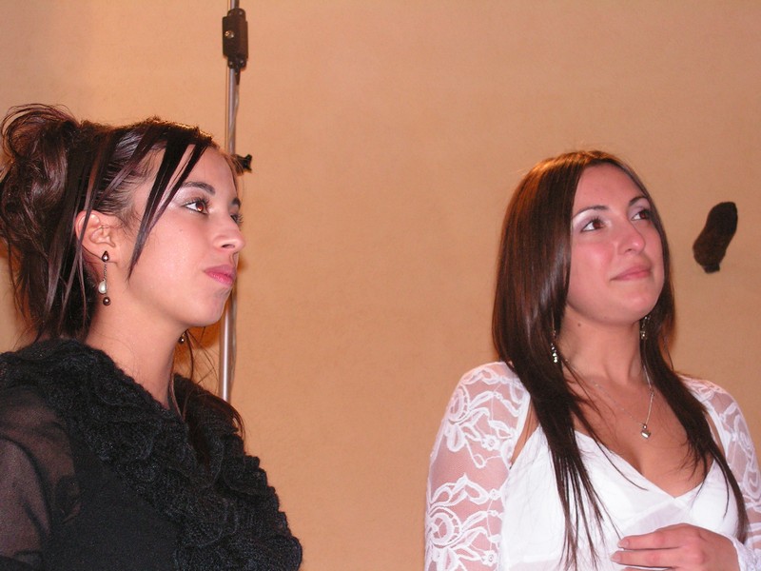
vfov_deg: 22.3
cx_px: 380
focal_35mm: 66
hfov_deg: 29.4
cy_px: 286
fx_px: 1451
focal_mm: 11
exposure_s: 1/80
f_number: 3.3
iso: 200
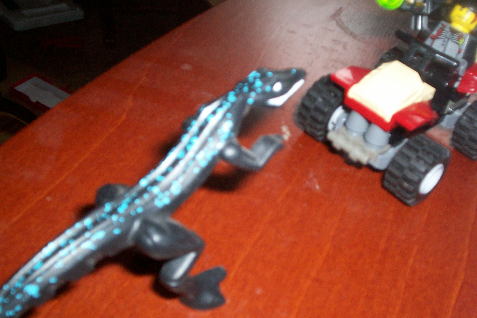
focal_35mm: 49
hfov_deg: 40.3
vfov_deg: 27.5
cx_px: 264
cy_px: 173
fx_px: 649
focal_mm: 5.9
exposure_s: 1/64
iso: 140
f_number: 4.5
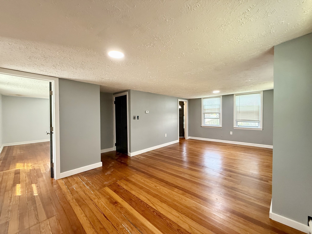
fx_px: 126
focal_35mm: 14
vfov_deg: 85.7
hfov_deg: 102.1
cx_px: 156
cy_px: 117
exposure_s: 1/120
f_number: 2.2
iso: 320
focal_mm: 2.22
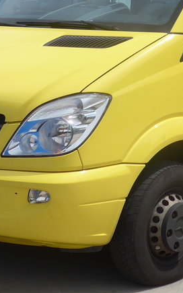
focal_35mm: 114
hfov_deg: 11.3
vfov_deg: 18.1
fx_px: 909
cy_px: 43
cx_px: 225
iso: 80
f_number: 2.8
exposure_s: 1/2000
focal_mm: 8
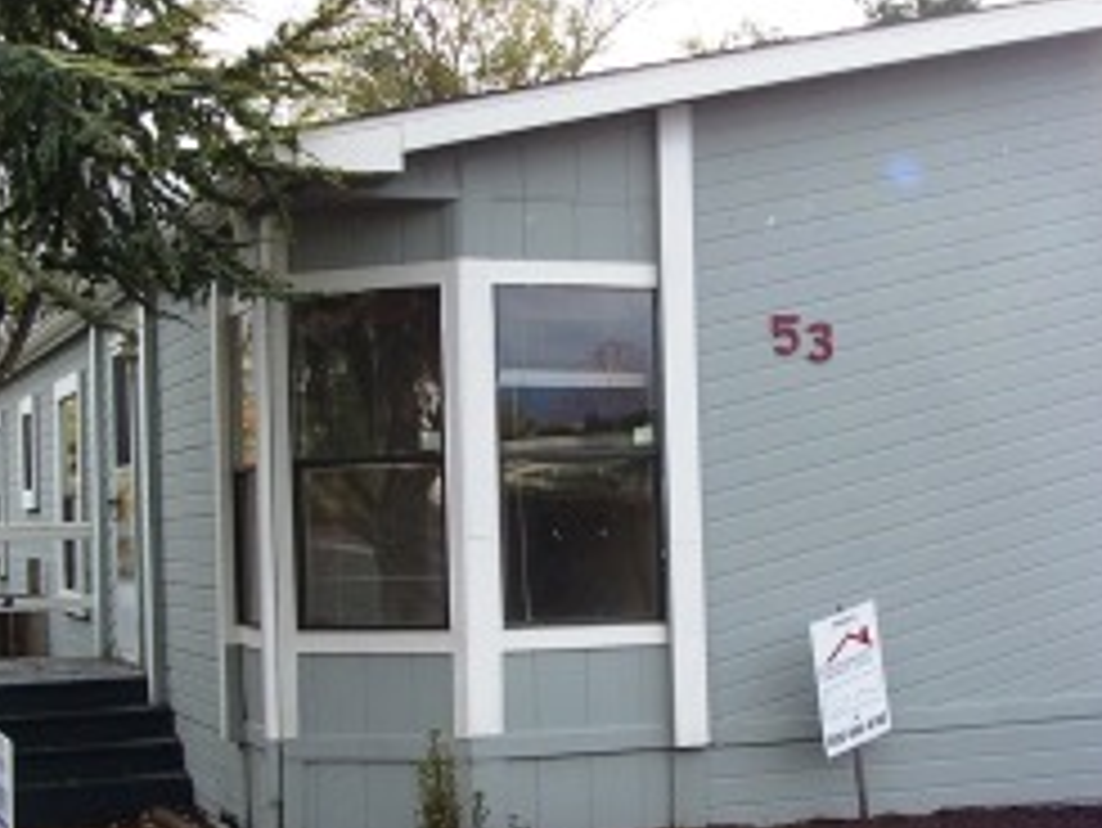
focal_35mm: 64
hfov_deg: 30.1
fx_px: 2038
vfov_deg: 22.9
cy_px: 504
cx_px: 693
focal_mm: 6
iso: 80
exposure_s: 1/350
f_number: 4
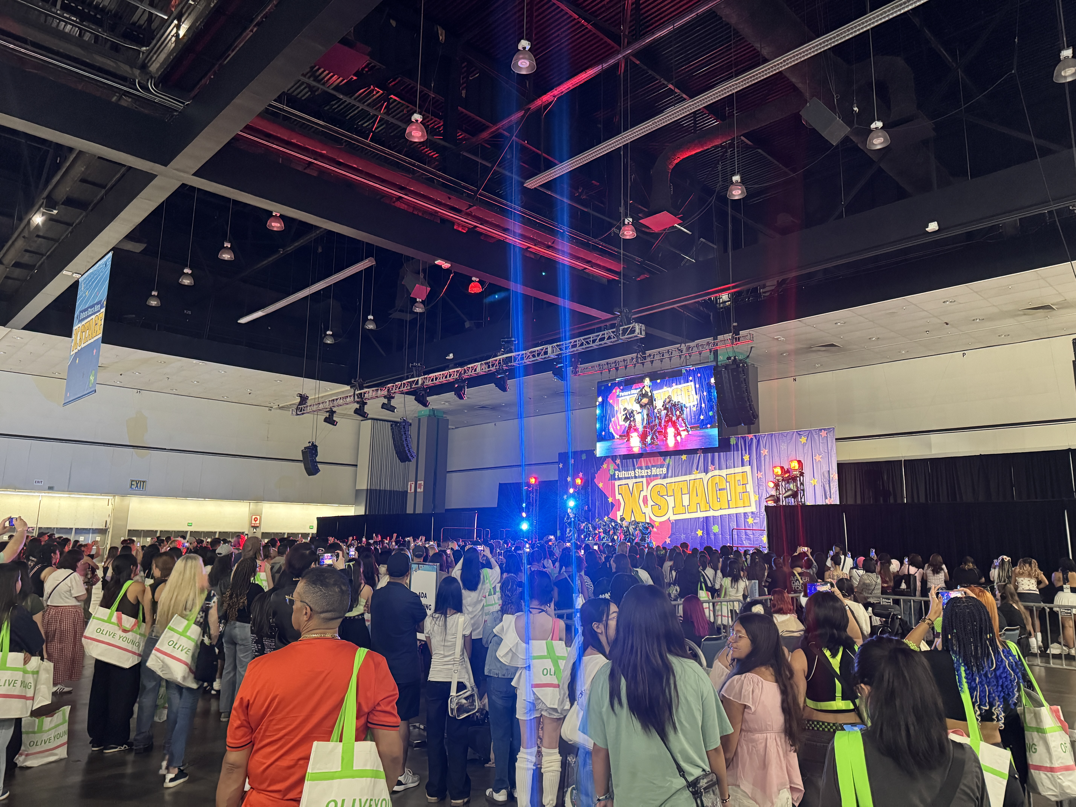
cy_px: 404
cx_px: 538
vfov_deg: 56.8
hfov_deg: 71.6
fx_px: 746
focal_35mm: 24
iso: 1000
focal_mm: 6.76
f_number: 1.78
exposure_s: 1/40
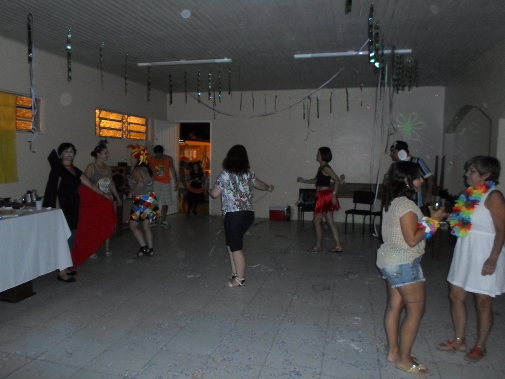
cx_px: 252
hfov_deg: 69.4
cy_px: 190
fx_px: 365
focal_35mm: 25
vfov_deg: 54.9
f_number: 2.5
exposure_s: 1/8
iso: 640
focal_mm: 4.5
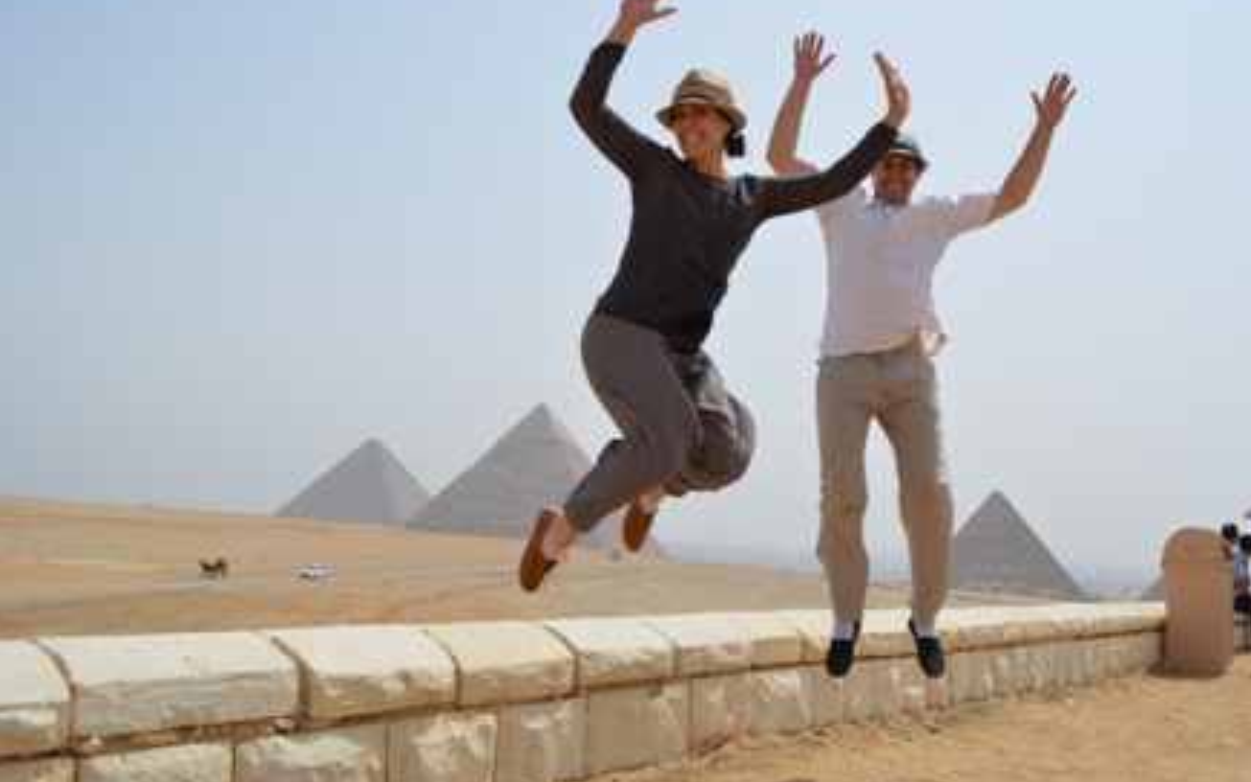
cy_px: 387
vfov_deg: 37.3
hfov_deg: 56.7
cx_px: 624
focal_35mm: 34
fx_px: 1159
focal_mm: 22
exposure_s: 1/2000
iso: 320
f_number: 7.1
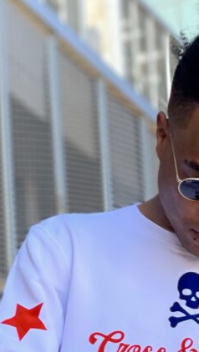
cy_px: 420
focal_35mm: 169
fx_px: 1582
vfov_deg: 12.4
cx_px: 10
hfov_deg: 7.2
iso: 32
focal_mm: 7.5
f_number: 2.2
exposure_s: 1/637
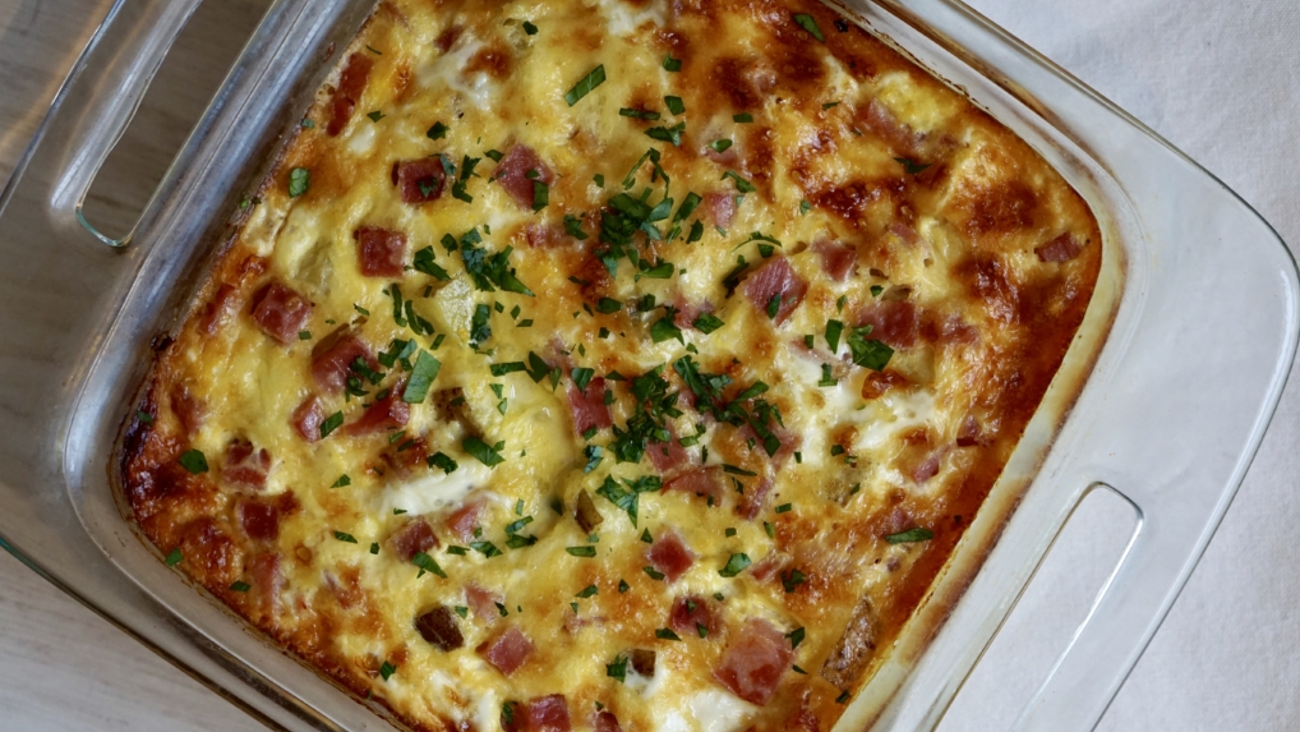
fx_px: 2724
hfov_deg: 26.8
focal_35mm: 79
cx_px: 653
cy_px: 423
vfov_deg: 15.3
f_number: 4
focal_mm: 50
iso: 800
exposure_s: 1/160
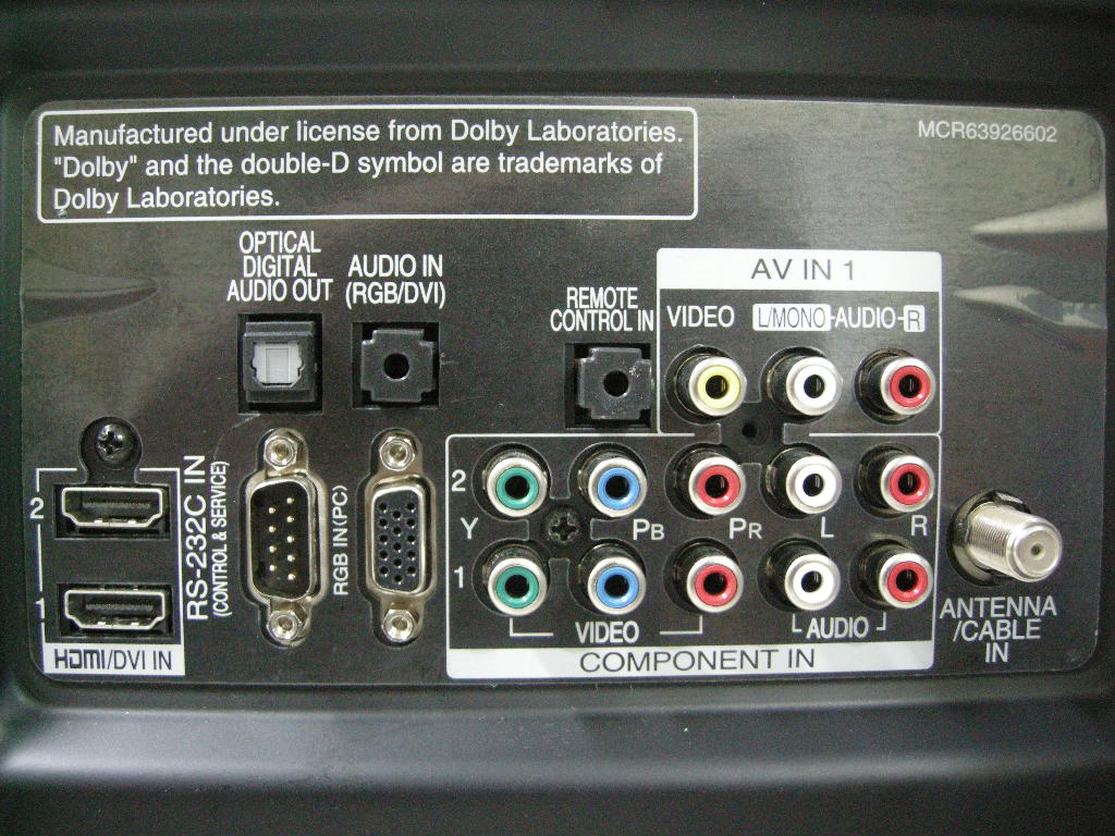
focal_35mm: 36
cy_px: 418
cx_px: 558
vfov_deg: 39.7
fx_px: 1160
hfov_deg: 51.4
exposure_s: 1/8
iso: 507
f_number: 2.7
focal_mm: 7.5
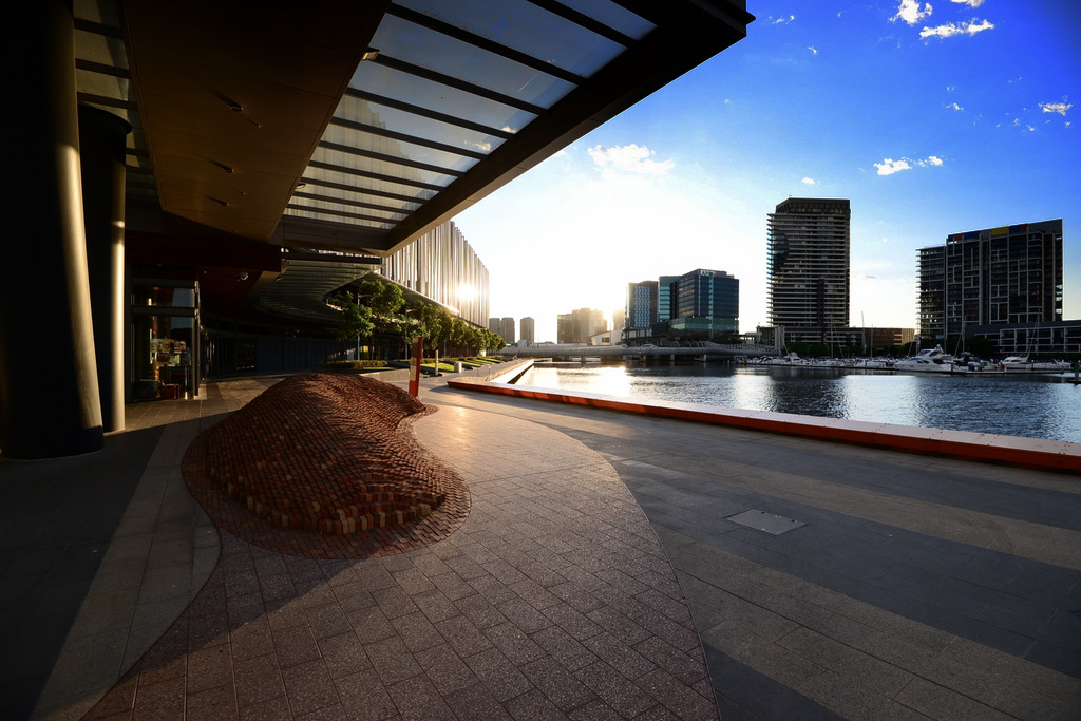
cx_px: 540
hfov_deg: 96.7
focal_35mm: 16
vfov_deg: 73.8
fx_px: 480
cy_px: 360
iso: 640
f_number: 6.3
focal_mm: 16
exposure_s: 1/400
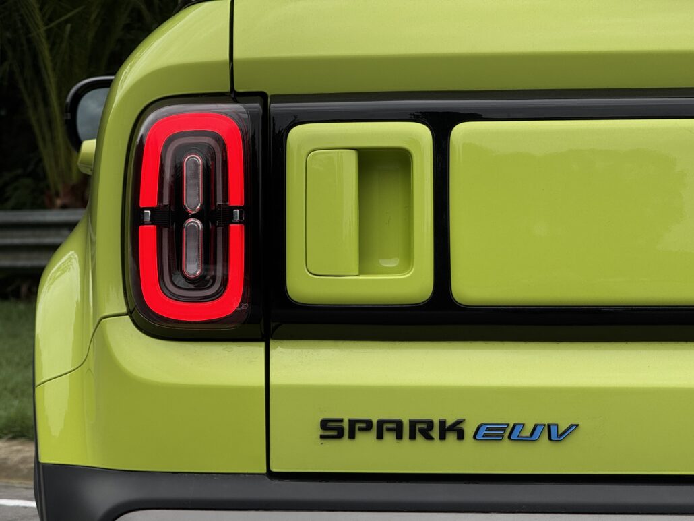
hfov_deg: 16.4
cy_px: 260
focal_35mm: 120
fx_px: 2406
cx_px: 347
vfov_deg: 12.4
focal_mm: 15.66
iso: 50
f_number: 2.8
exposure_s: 1/169
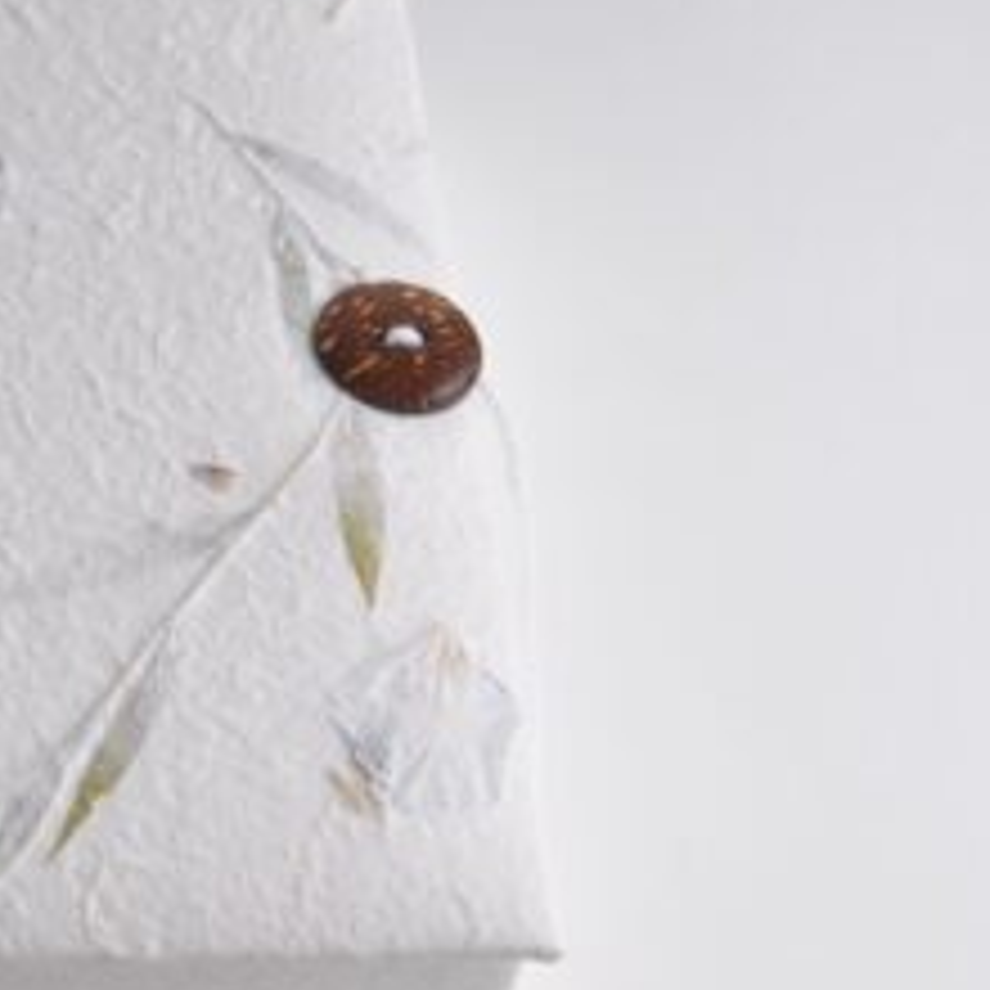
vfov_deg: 17.9
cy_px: 472
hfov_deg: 17.3
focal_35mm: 97
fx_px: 3139
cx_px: -94
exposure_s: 1/200
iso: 250
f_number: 10
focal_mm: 28
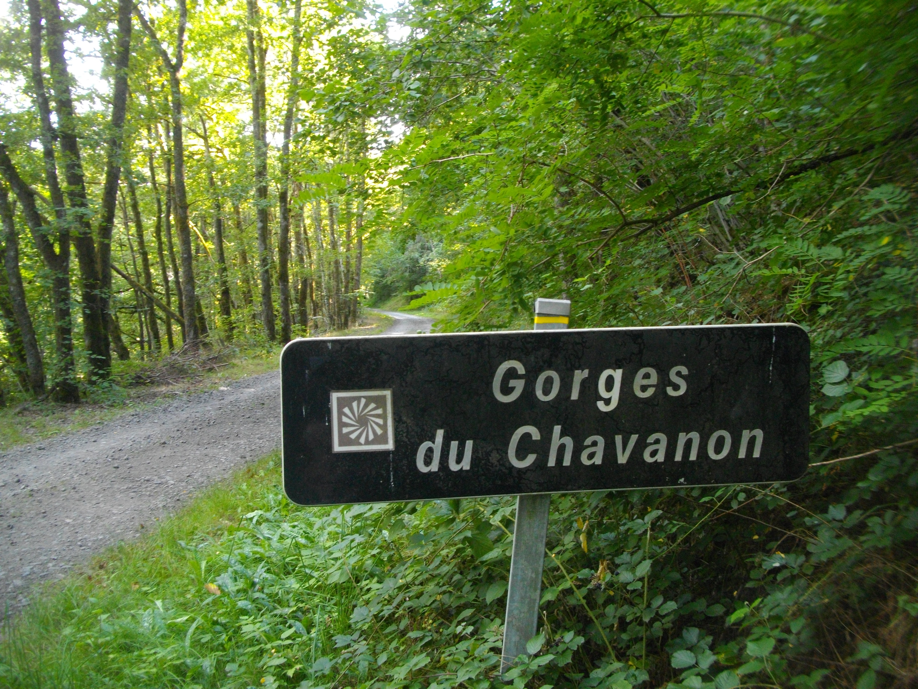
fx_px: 822
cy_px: 344
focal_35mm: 31
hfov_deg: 58.4
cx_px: 459
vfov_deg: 45.4
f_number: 2.9
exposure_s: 1/50
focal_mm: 5.7
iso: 200
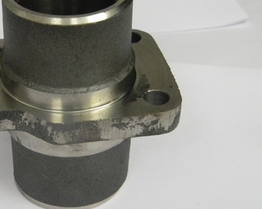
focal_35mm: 79
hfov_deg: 23.9
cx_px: 73
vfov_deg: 19.4
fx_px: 613
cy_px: 92
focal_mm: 10.1
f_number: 4.1
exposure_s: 1/17.2
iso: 400
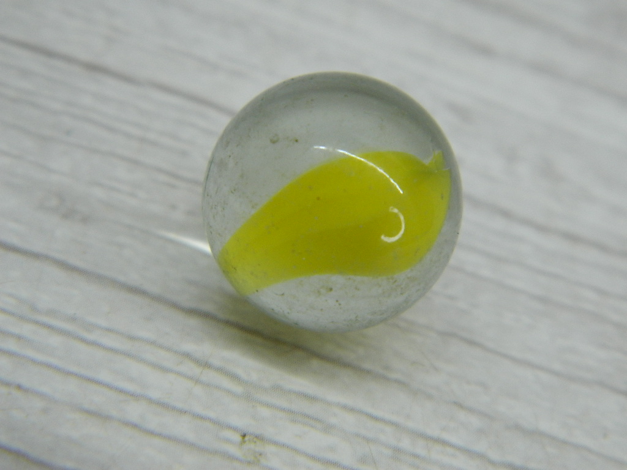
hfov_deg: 19.1
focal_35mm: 103
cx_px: 314
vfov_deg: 14.4
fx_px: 1866
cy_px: 235
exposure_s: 1/60
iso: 160
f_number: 4.5
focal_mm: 18.6
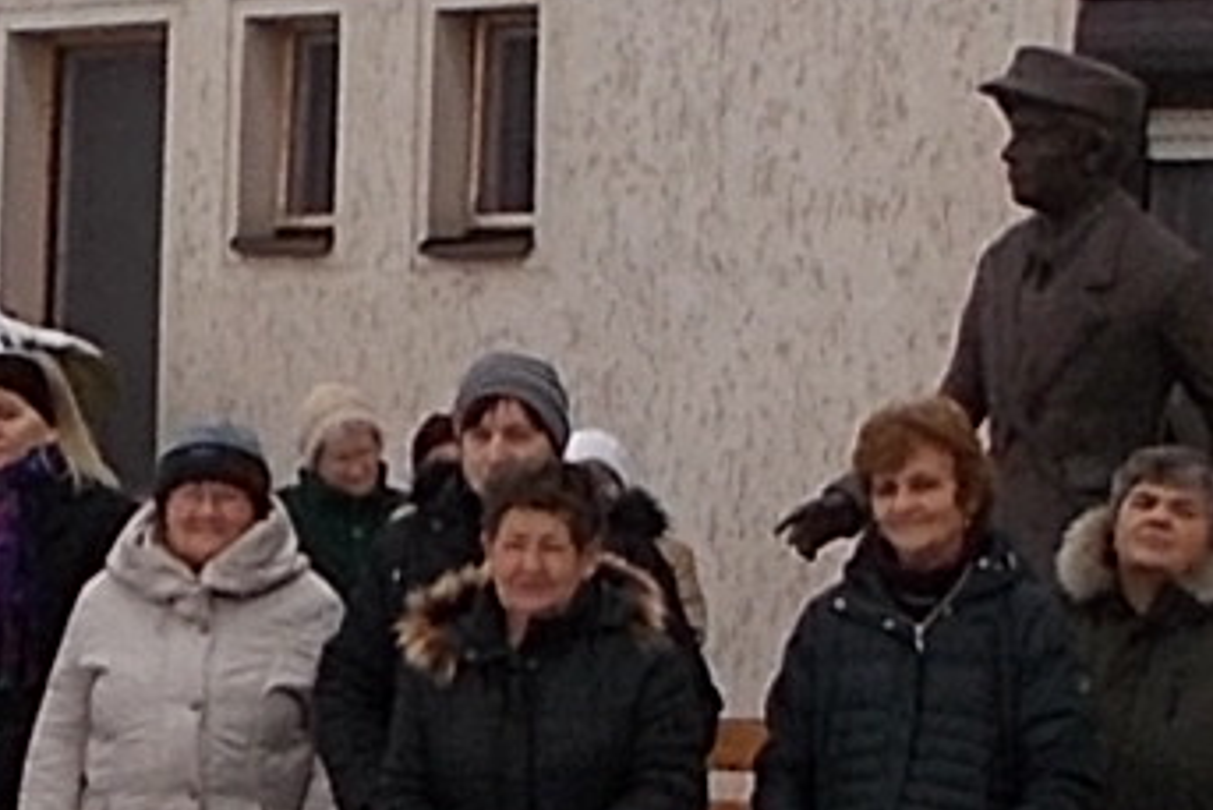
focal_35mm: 179
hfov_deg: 11.4
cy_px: 782
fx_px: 6034
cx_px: -25
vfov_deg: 7.6
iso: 80
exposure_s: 1/160
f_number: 3.2
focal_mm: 4.6
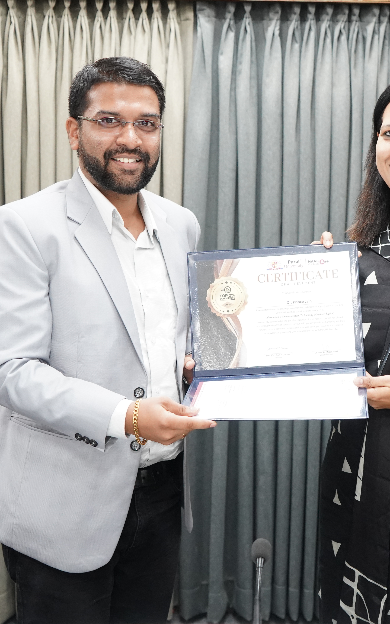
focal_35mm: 59
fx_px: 1003
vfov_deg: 34.5
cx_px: 282
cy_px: 313
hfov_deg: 21.8
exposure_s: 1/250
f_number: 4
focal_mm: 38
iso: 4000
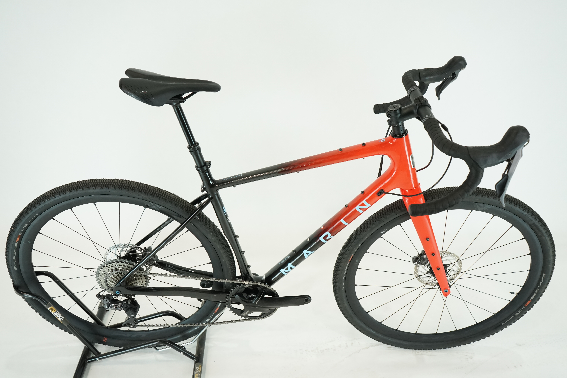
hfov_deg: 60.3
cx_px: 284
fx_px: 488
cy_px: 189
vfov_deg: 42.3
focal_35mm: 31
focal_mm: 31
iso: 1600
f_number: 5.6
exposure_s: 1/200
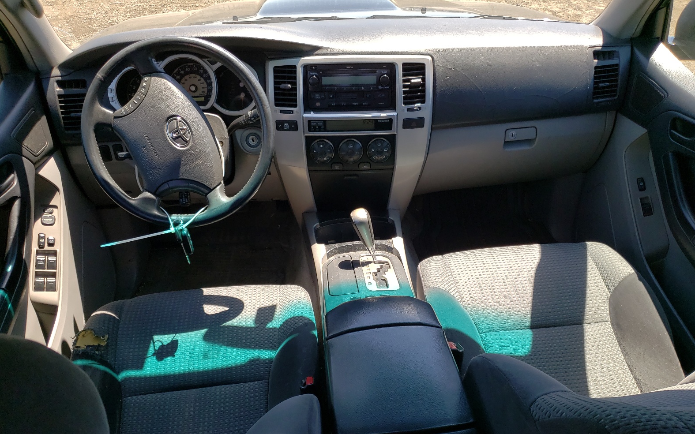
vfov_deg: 44.3
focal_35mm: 28
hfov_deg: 66.5
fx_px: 530
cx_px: 350
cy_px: 264
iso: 50
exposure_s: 1/588
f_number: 1.5
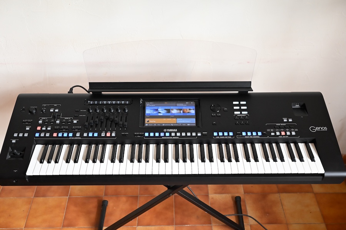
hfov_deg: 48.5
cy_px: 115
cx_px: 173
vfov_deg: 33.4
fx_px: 384
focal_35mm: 40
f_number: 5.6
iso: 2500
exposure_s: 1/125
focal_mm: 40
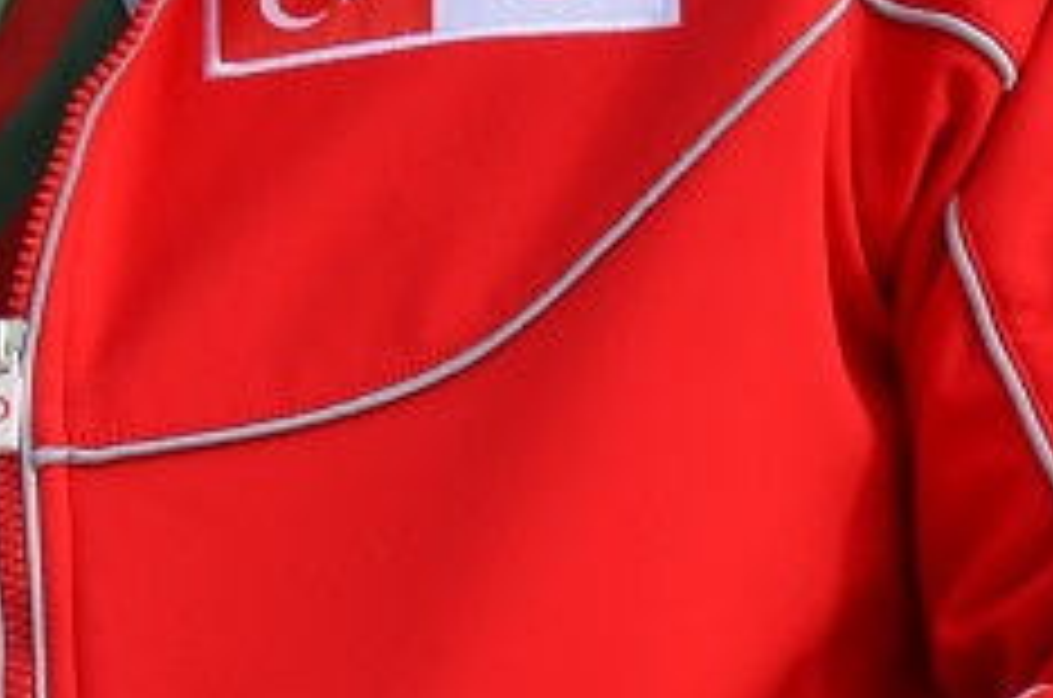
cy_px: 277
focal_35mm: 539
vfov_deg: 2.5
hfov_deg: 3.8
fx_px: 15733
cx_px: -166
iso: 100
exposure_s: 1/250
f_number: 8
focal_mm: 56
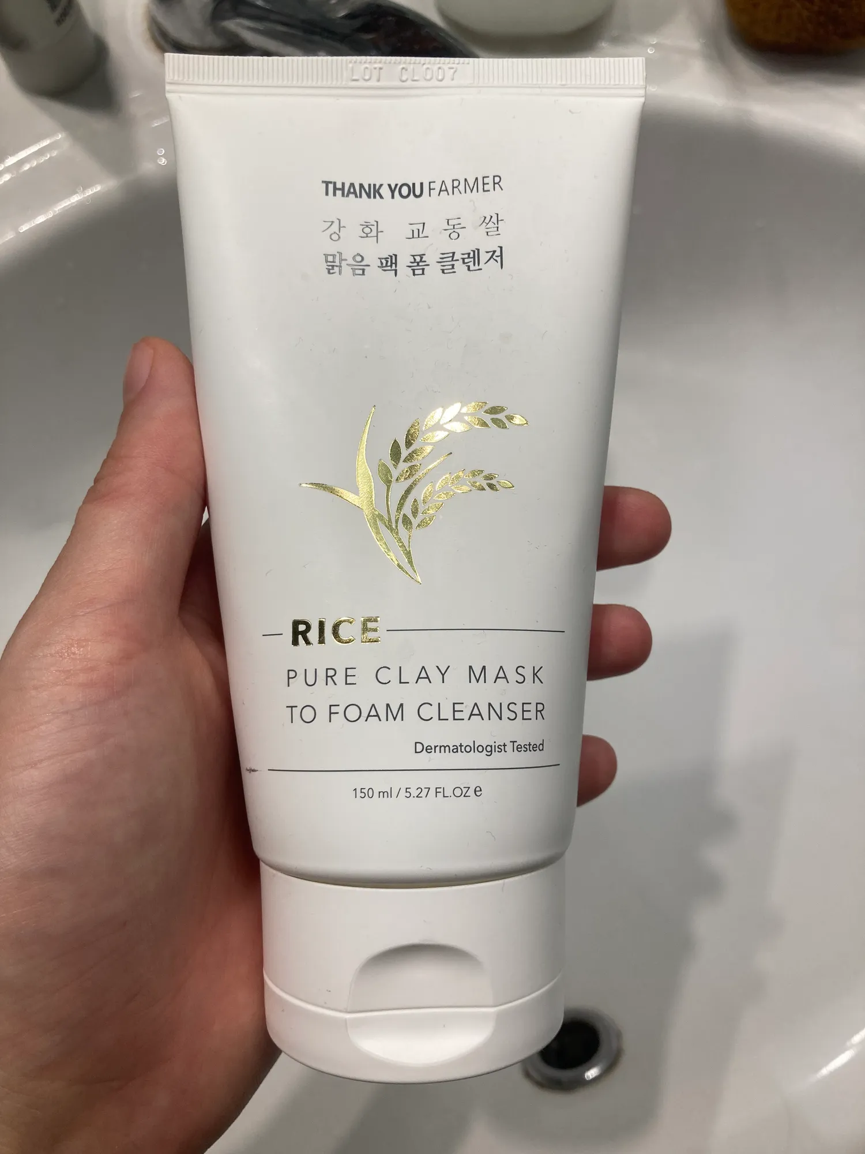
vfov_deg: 63.4
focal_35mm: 28
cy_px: 577
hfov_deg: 49.7
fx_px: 933
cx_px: 432
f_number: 1.8
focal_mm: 3.99
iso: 40
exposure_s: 1/100
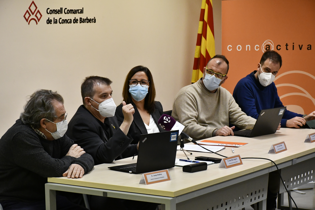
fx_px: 980
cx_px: 158
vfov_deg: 12.2
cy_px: 105
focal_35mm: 112
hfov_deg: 18.3
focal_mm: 75
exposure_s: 1/200
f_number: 6.3
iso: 5000
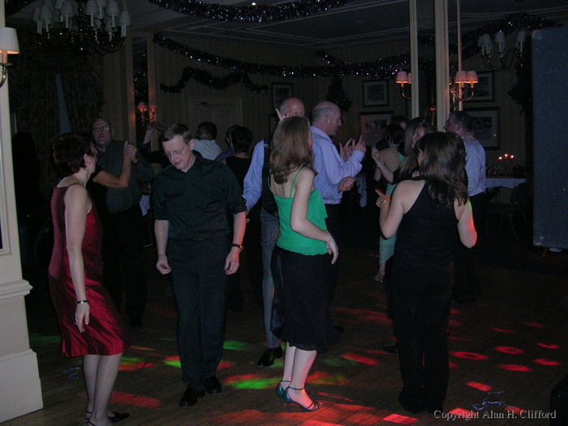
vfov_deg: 38.7
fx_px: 607
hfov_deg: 50.1
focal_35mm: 37
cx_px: 284
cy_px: 213
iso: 200
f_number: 2.8
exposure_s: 1/60
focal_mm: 5.7
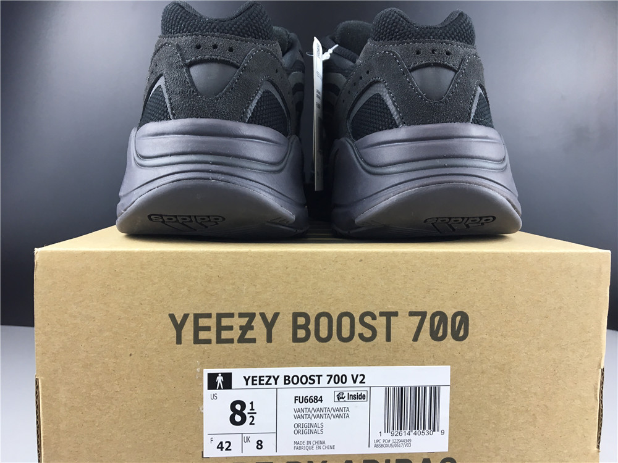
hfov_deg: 61.7
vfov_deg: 48.2
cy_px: 232
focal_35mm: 29
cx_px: 309
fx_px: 518
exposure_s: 1/33
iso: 25
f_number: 2.2
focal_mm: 4.15
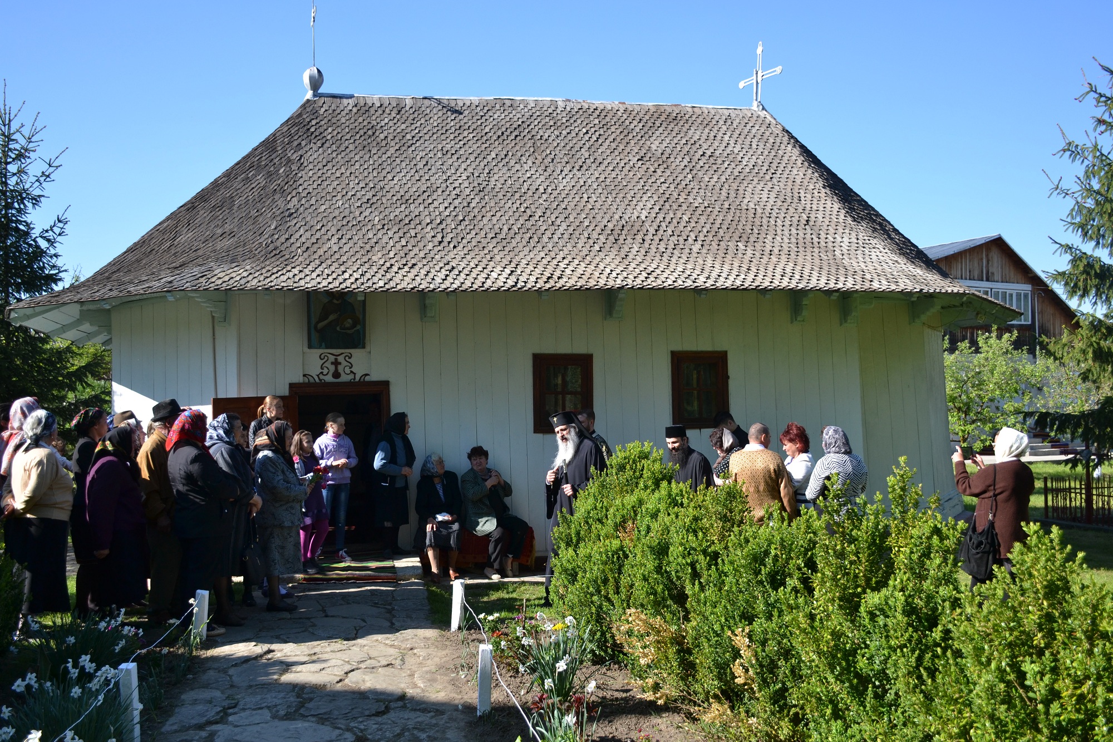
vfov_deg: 38.4
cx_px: 556
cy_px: 371
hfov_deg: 55.1
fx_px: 1066
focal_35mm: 34
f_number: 5.6
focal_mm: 23
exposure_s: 1/640
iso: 200
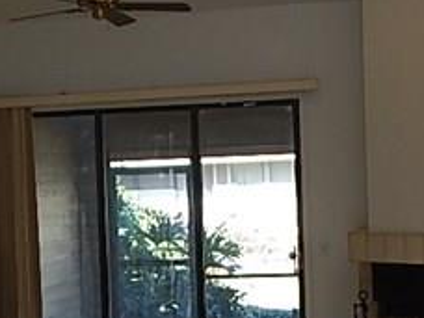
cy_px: 257
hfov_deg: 19.8
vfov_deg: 14.8
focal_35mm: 99
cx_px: 229
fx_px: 1213
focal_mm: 4
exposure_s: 1/80
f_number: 3
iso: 125
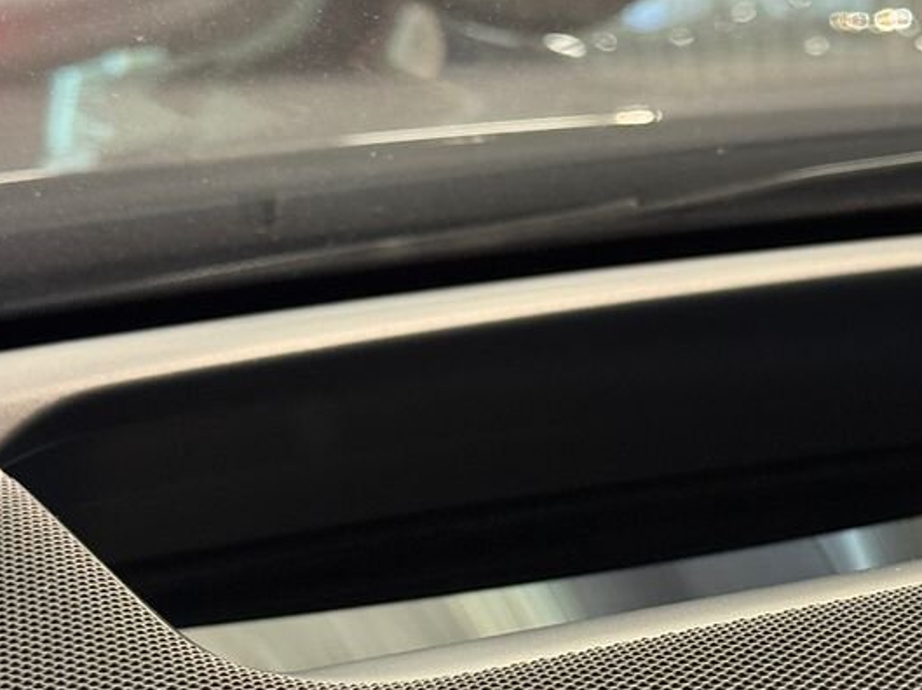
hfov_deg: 21.0
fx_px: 2475
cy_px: 470
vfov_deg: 15.8
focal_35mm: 93
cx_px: 673
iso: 320
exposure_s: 1/33
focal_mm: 6.76
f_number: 1.78
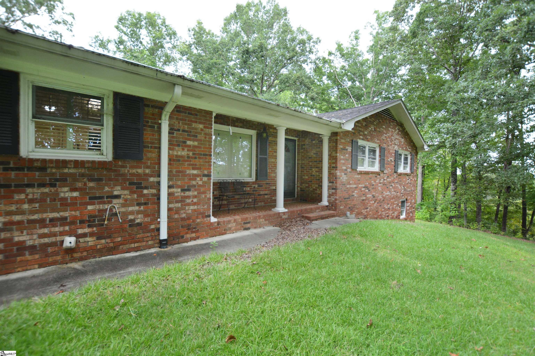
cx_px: 268
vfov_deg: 77.3
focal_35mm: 15
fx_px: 223
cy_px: 178
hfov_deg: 100.4
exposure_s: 1/80
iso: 400
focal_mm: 10
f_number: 4.5
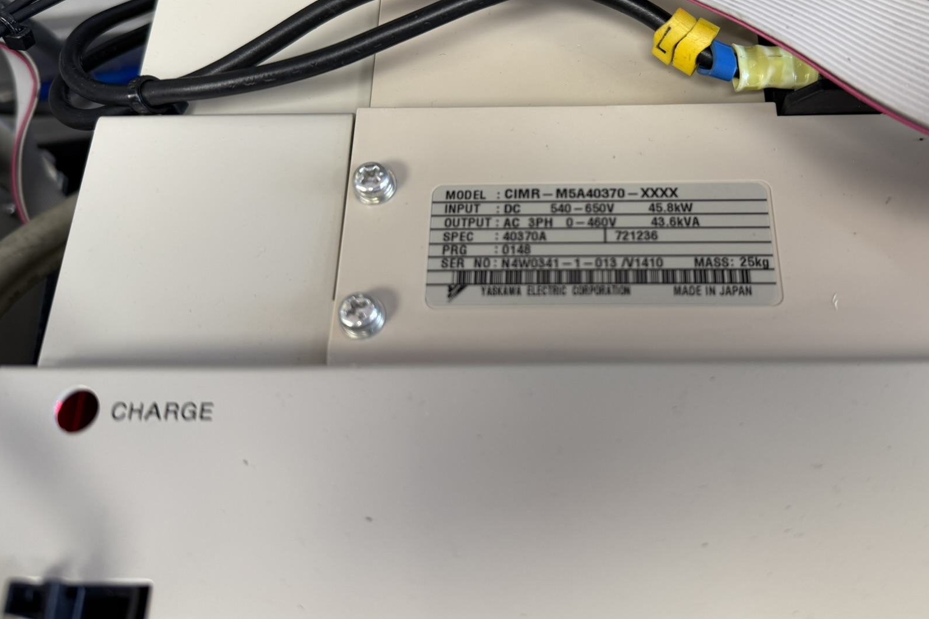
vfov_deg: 40.6
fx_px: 826
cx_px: 564
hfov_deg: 58.2
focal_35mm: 32
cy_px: 212
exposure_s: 1/100
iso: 100
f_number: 1.78
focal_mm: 6.76
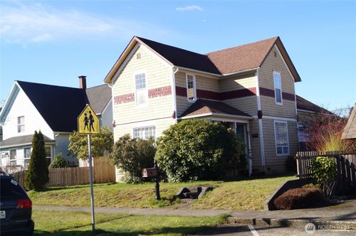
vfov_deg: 31.8
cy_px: 118
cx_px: 178
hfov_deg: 46.5
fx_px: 415
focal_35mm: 42
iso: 100
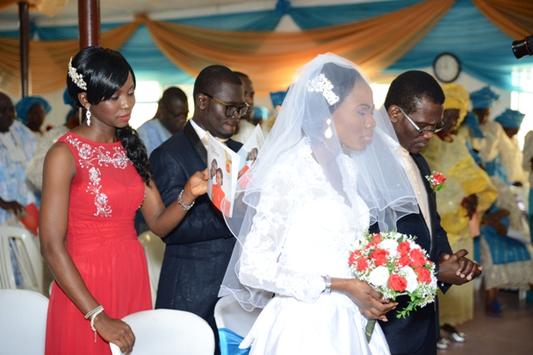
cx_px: 266
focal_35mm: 65
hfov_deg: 31.0
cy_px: 178
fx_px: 963
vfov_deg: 20.9
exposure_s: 1/100
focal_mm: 65
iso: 1000
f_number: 2.8
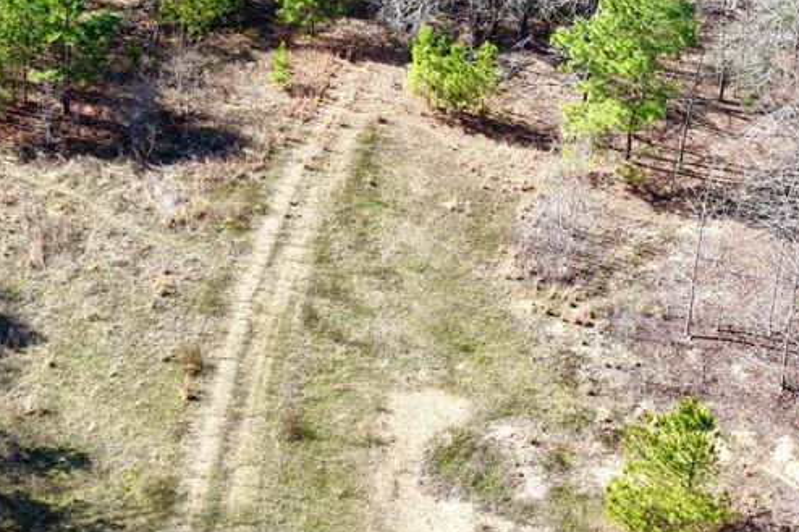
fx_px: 1287
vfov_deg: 23.2
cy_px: 158
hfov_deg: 34.4
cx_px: 459
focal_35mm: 58
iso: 100
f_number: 2.8
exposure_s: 1/400
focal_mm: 14.45
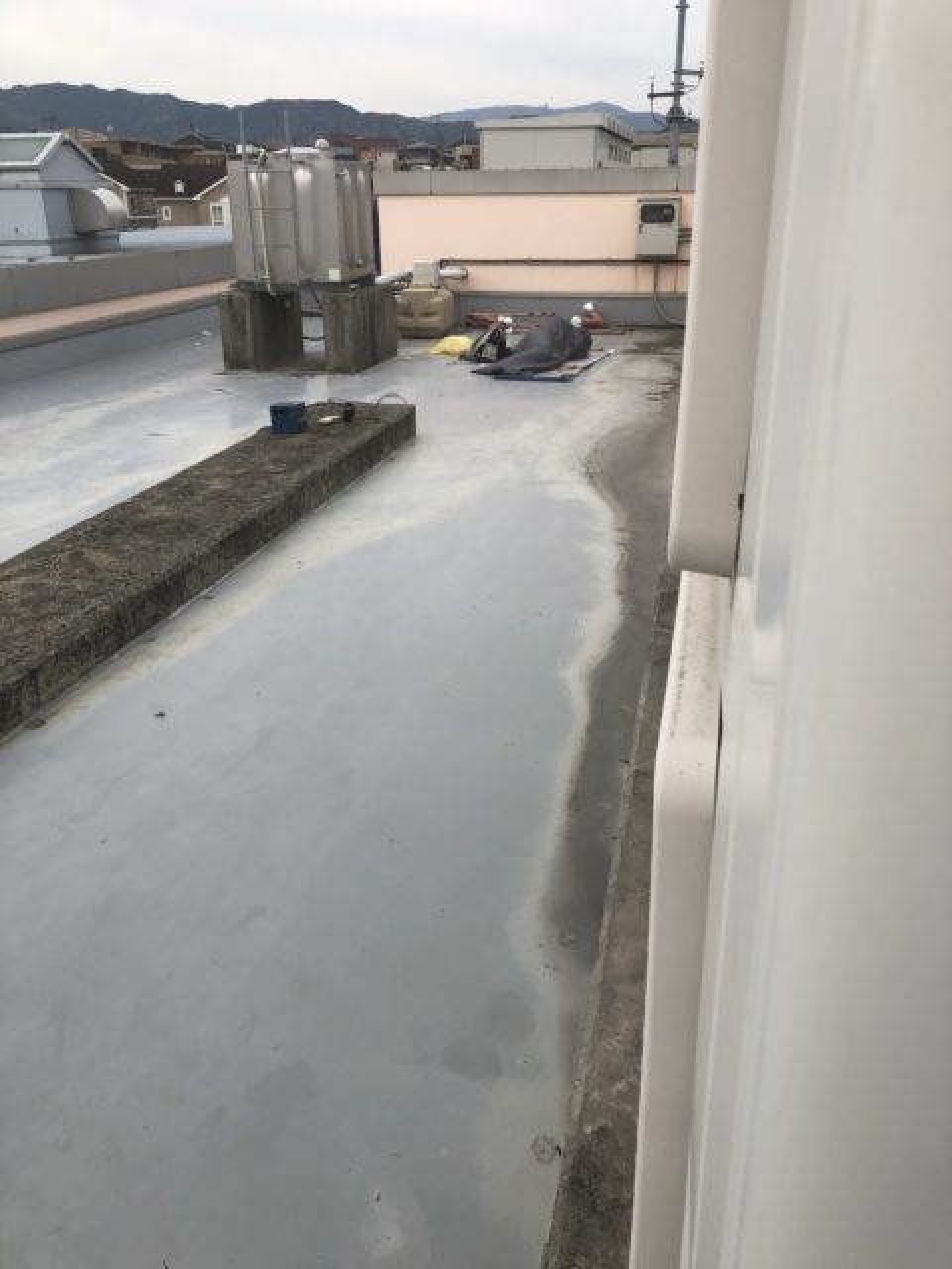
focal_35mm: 28
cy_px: 634
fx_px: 1027
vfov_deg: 63.4
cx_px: 476
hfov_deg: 49.7
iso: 20
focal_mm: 4
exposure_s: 1/1869
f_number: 1.8
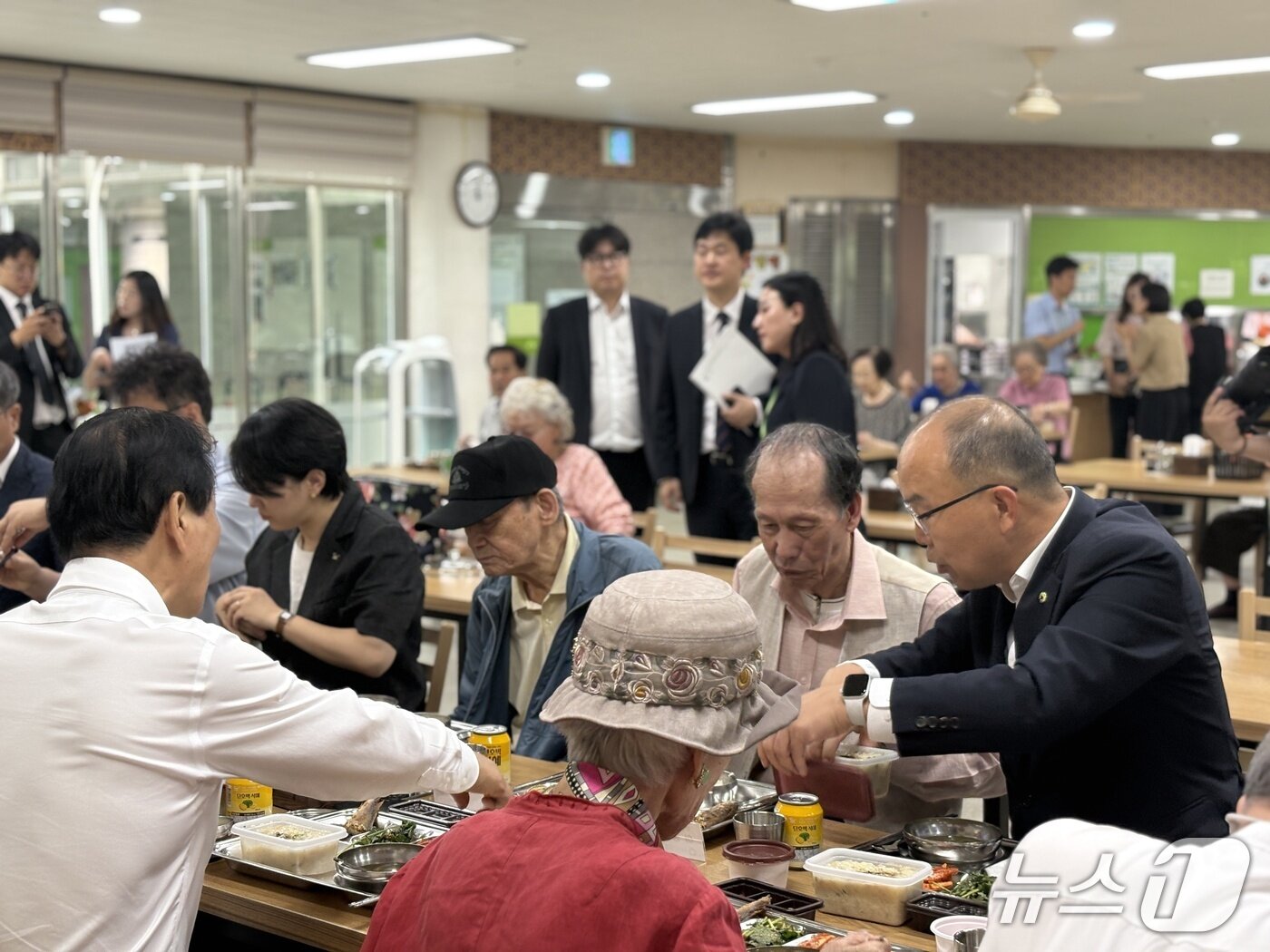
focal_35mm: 52
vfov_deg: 28.0
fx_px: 1908
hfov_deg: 36.8
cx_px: 635
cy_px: 476
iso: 100
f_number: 1.6
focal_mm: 5.96
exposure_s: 1/60
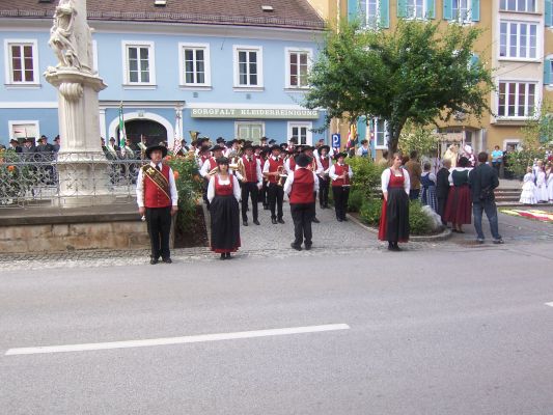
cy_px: 208
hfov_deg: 73.9
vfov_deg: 58.9
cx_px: 276
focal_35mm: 23
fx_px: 368
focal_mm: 3.8
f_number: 2.8
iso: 64
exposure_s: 1/320
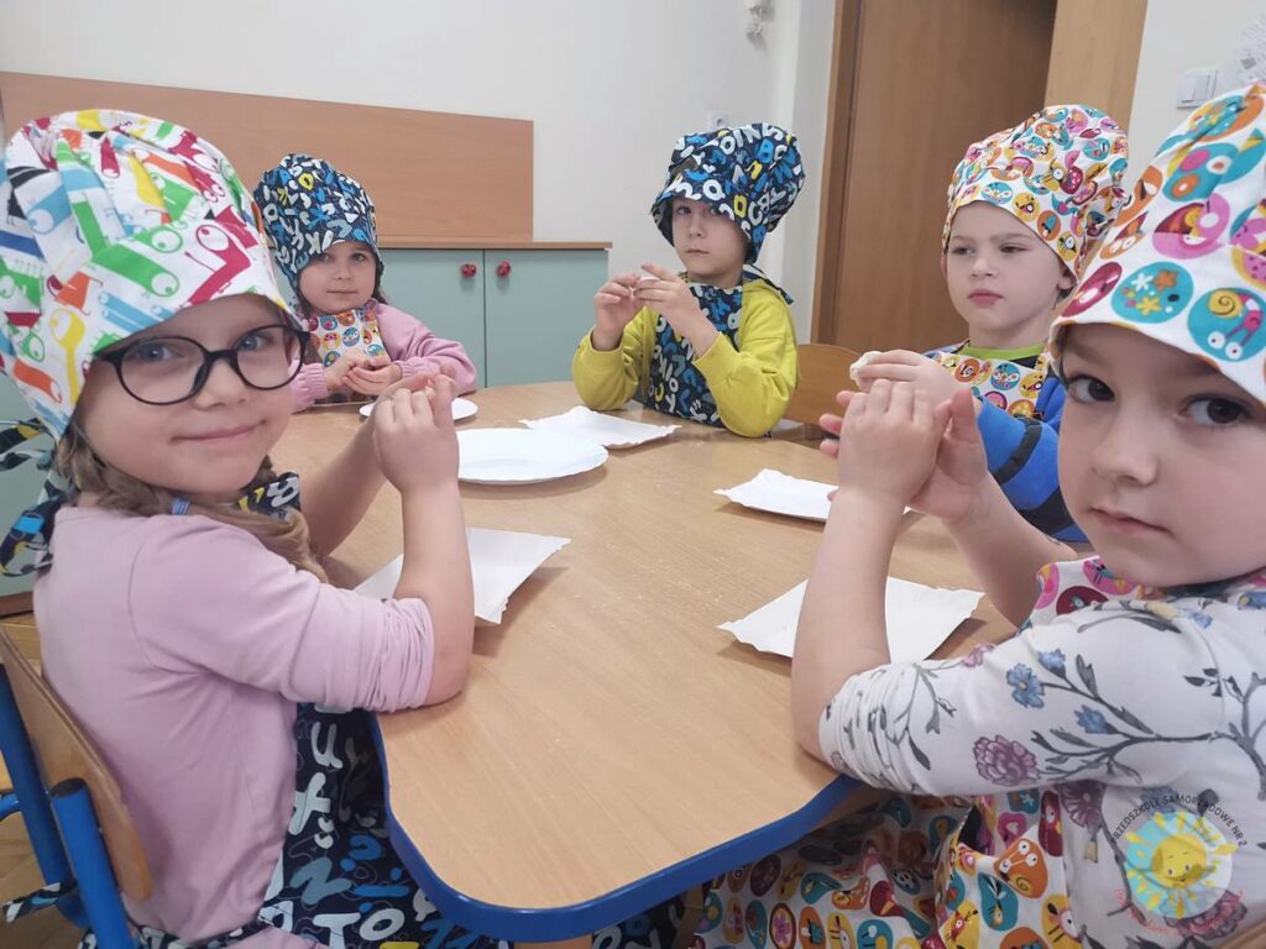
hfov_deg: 65.3
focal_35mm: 27
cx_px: 633
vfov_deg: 51.4
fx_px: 987
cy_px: 474
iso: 400
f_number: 1.8
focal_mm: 5.58
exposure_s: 1/100
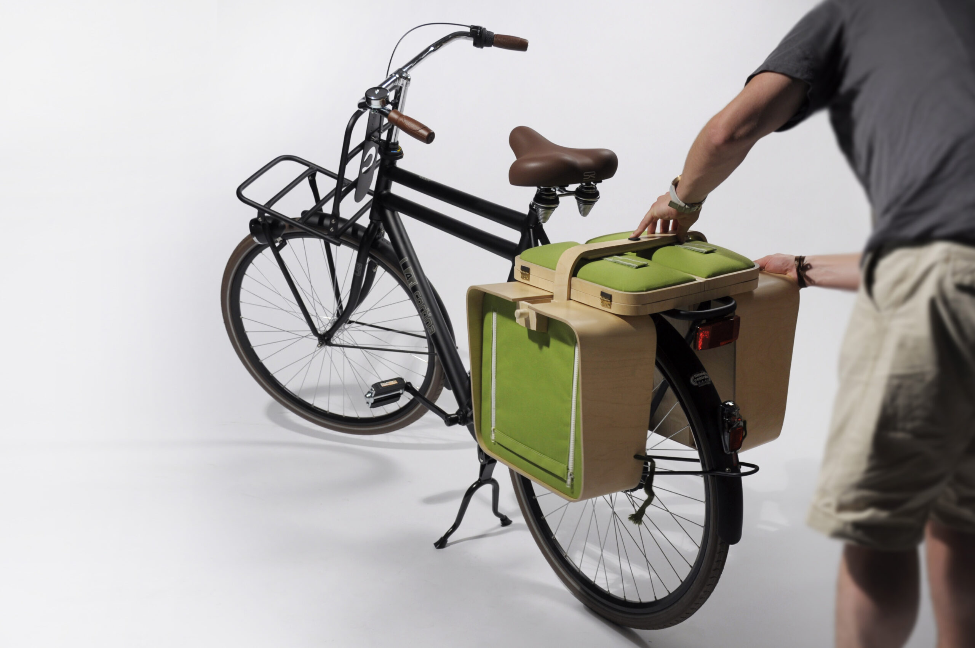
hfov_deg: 51.3
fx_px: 1014
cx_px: 488
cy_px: 324
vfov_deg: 35.4
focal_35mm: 38
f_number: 5.6
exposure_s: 1/20
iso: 200
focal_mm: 25
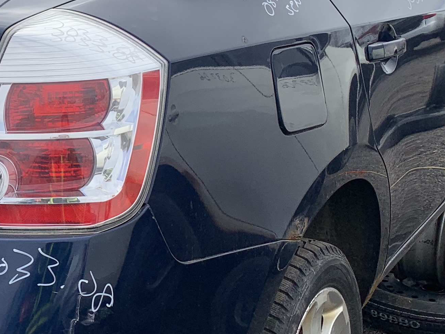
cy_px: 154
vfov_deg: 18.4
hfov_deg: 23.6
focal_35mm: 80
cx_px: 30
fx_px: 1029
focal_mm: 4.25
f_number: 1.8
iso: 25
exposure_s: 1/1468
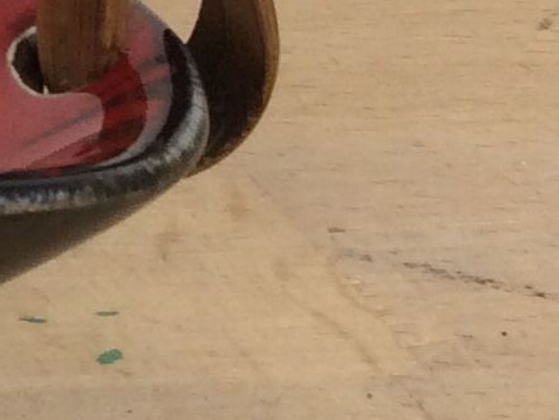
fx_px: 3425
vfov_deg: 6.7
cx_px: -1241
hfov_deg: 7.8
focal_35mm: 212
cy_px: -478
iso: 32
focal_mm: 4.15
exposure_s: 1/50
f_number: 2.2
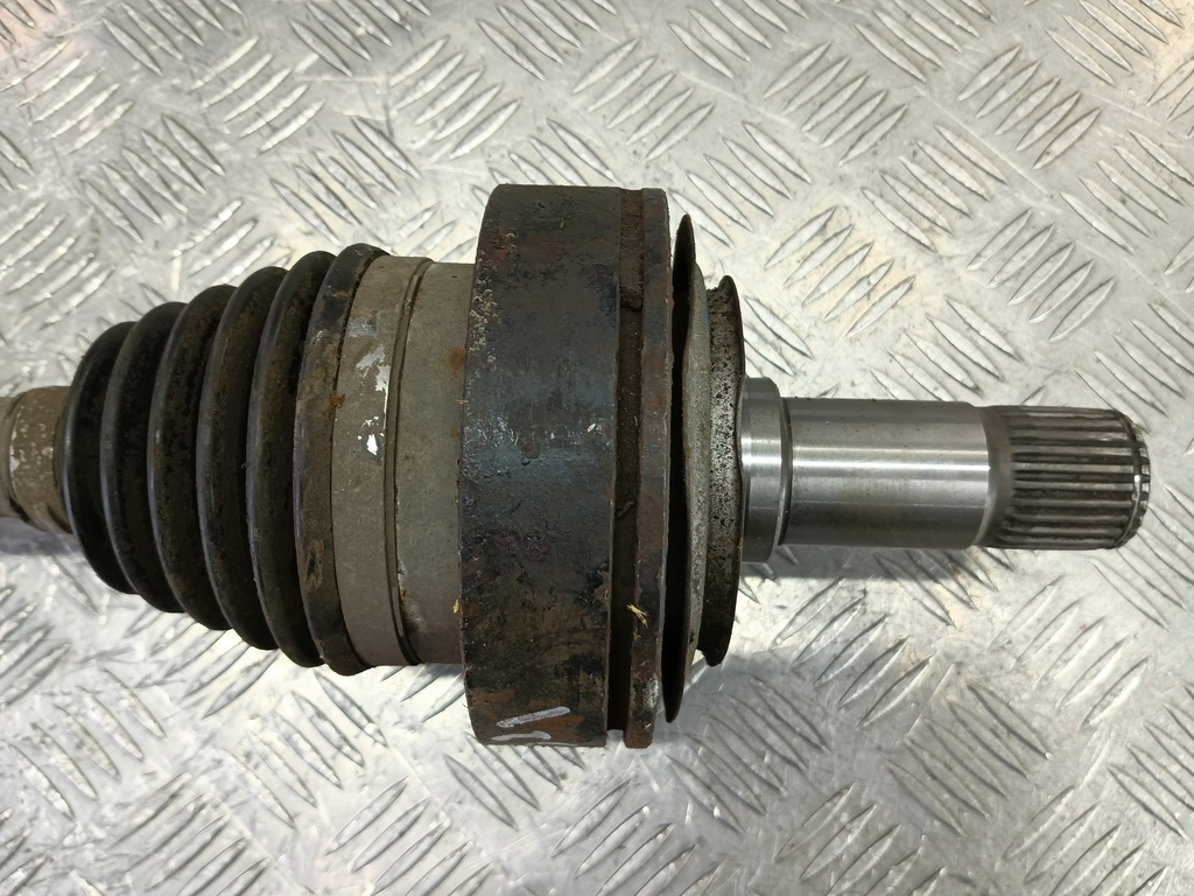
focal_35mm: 23
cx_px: 597
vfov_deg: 58.9
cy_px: 448
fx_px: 793
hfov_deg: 73.9
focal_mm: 4.11
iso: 135
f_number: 1.6
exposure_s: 1/50
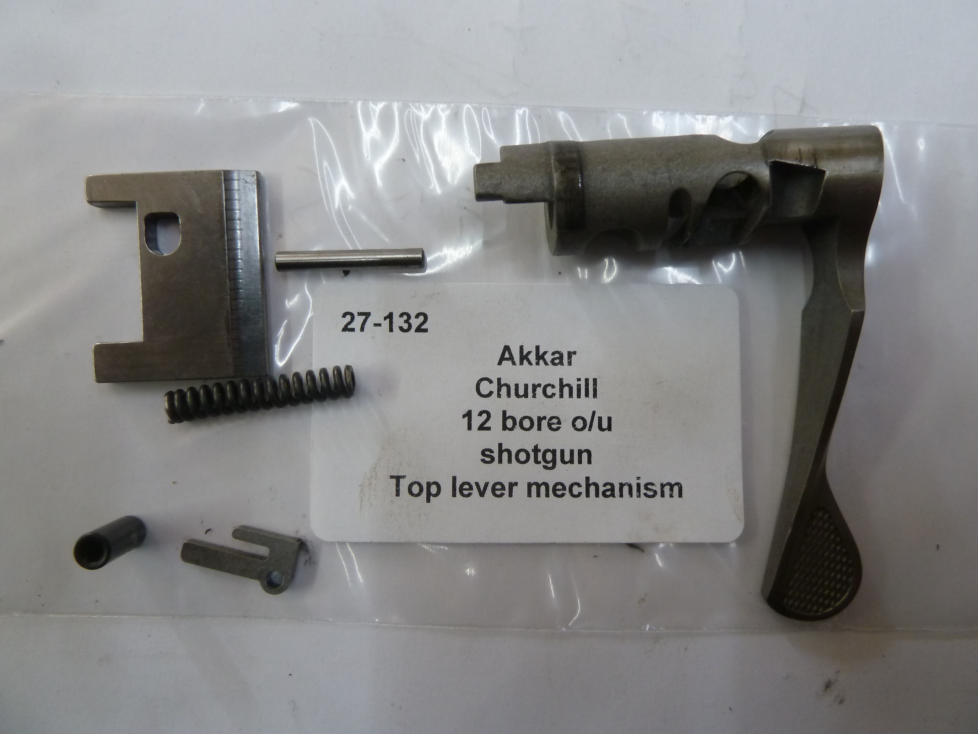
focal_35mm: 25
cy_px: 367
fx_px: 706
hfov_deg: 69.4
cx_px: 489
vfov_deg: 54.9
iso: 200
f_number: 3.3
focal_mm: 4.1
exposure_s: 1/30
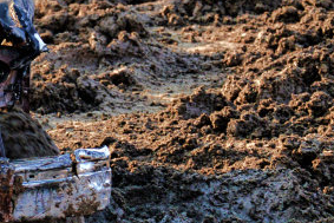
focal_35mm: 1711
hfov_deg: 1.2
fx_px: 15882
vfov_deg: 0.8
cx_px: -330
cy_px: 14
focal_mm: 420
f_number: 9
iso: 800
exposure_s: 1/400
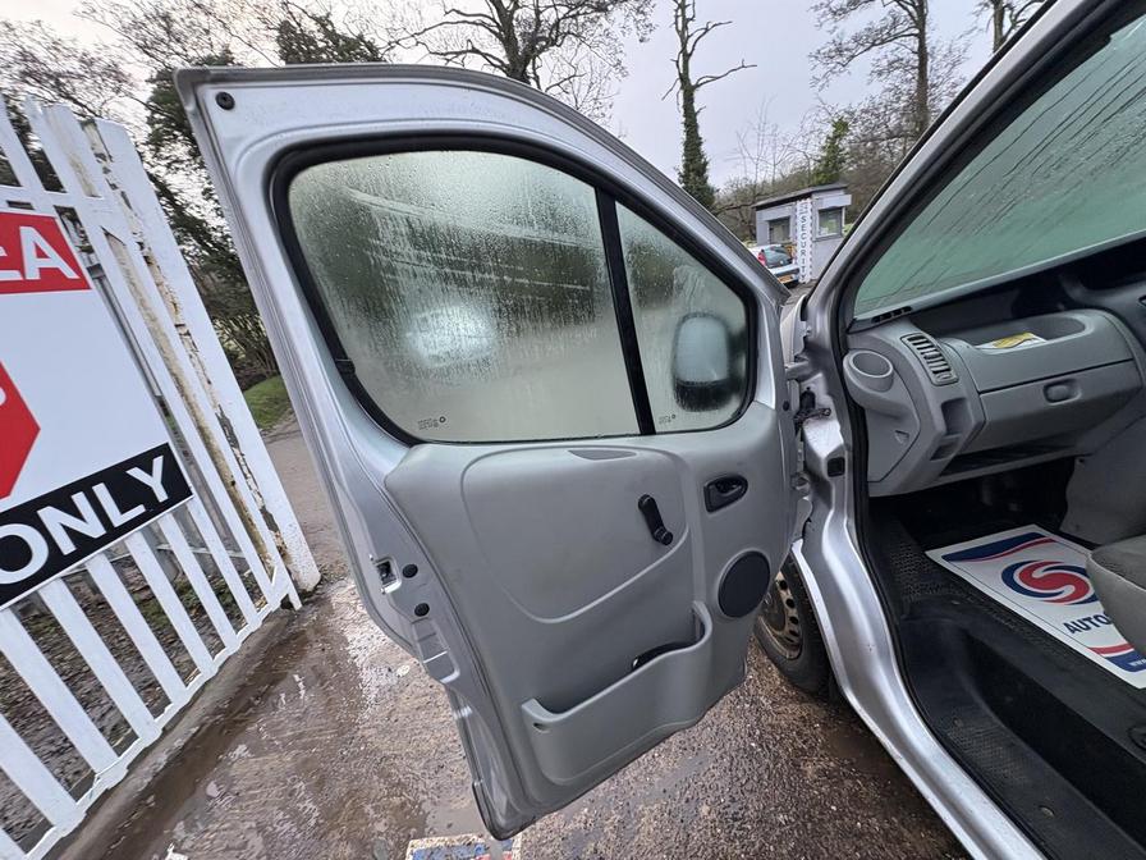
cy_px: 430
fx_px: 463
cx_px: 573
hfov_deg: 102.1
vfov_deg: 85.7
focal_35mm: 14
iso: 125
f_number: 2.2
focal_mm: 2.22
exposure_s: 1/99
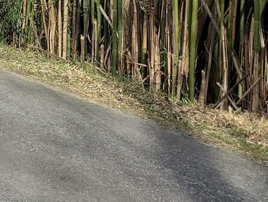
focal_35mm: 106
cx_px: -219
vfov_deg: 13.1
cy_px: -111
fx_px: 821
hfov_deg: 15.7
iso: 50
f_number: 2.4
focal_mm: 4.3
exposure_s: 1/682
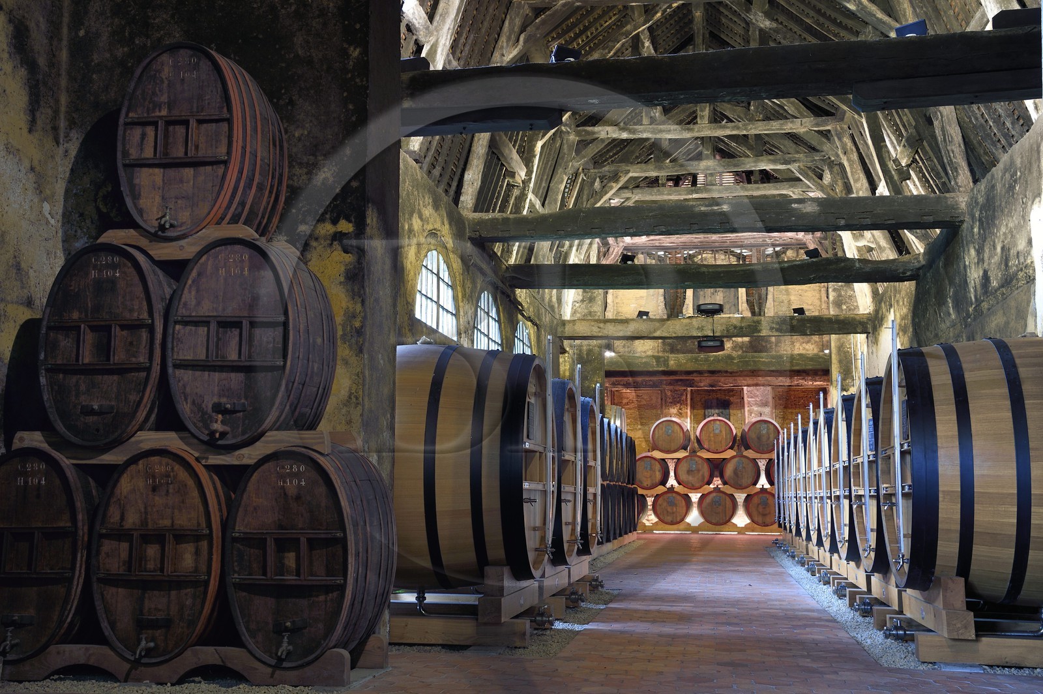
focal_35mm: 42
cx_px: 522
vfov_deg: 31.8
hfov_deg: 46.4
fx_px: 1216
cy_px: 347
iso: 400
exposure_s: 2
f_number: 8
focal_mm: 42
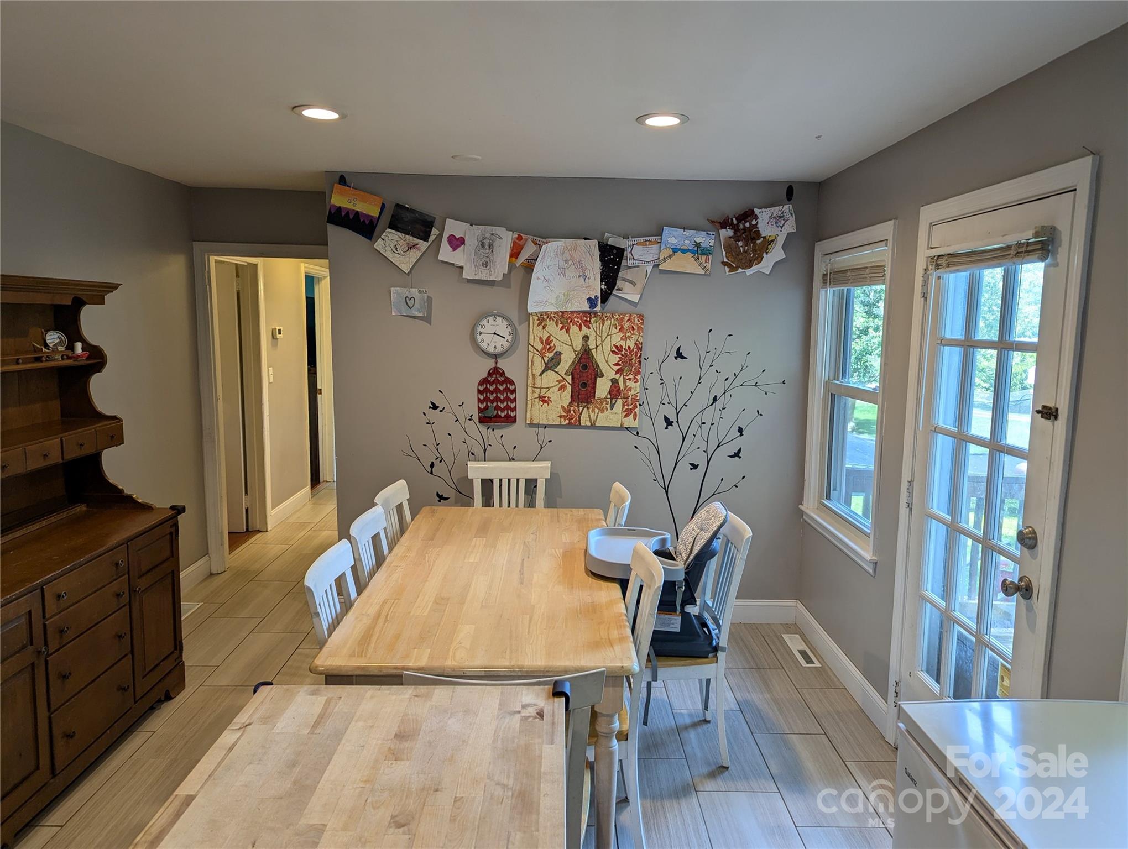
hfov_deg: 71.5
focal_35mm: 24
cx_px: 564
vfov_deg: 56.9
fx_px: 783
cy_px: 424
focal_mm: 6.81
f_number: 1.85
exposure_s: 1/60
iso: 46
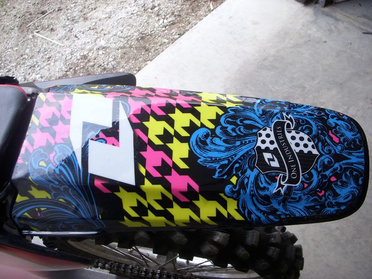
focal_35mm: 38
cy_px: 140
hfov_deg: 49.0
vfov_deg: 37.7
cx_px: 186
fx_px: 408
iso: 100
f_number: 3.3
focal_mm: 6.3
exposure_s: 1/30
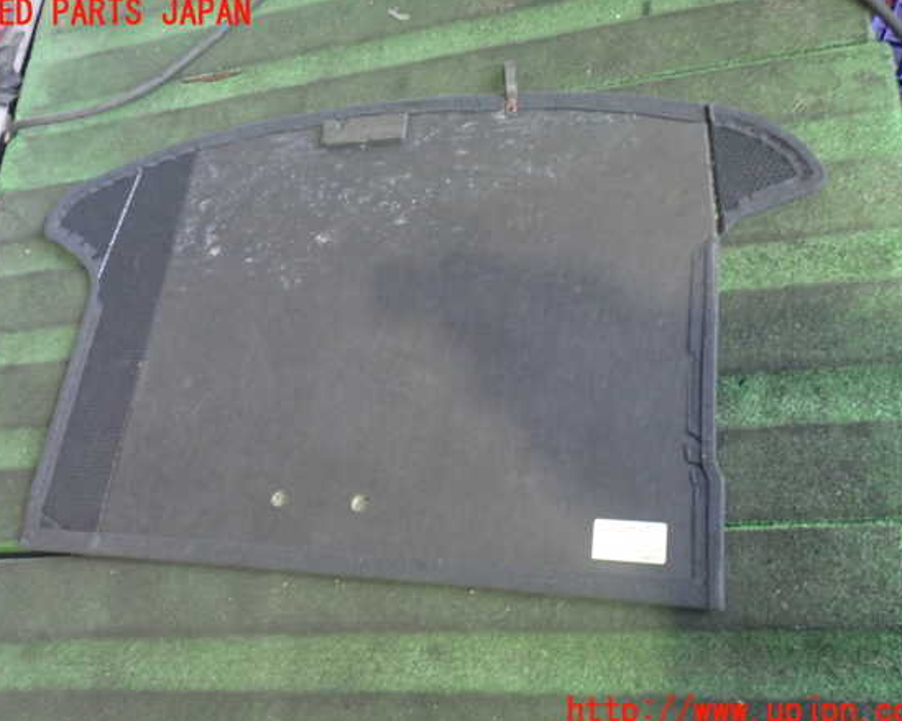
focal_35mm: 32
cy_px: 363
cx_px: 445
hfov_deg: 55.7
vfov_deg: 45.8
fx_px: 854
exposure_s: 1/30
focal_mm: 5.4
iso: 640
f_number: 2.3
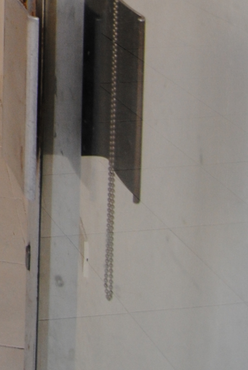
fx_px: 751
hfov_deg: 15.1
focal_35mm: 73
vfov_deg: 21.3
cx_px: -253
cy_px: -244
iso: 200
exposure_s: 1/125
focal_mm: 12
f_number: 5.6
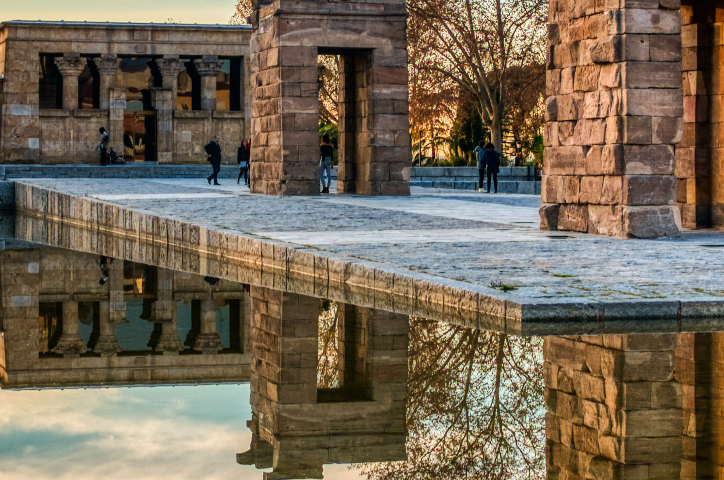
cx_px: 276
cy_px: 178
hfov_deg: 22.9
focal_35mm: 89
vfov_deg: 15.3
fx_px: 1787
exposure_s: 1/250
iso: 200
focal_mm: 26
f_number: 9
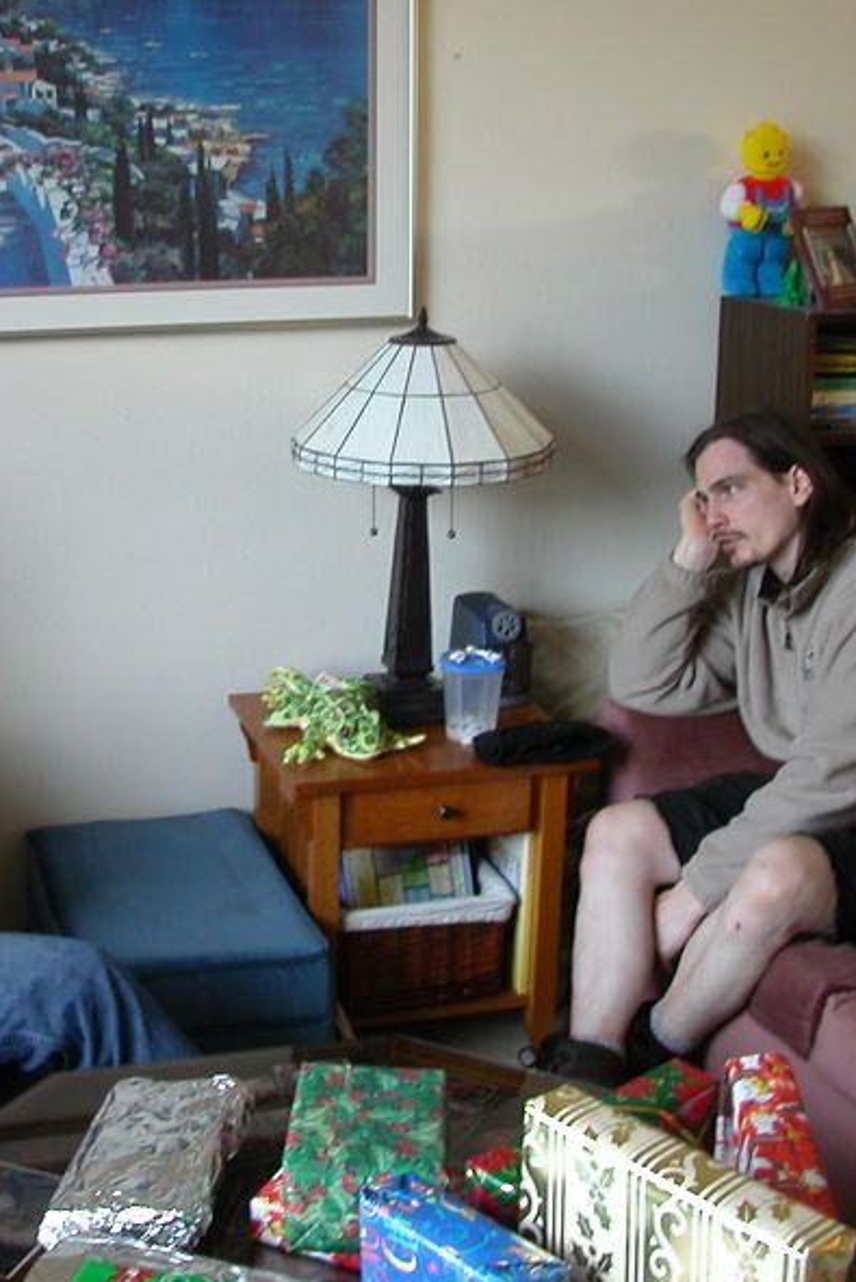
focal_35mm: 52
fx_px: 1853
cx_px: 308
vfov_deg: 38.2
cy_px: 641
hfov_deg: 25.9
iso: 100
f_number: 2.7
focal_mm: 5.6
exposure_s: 1/13.5
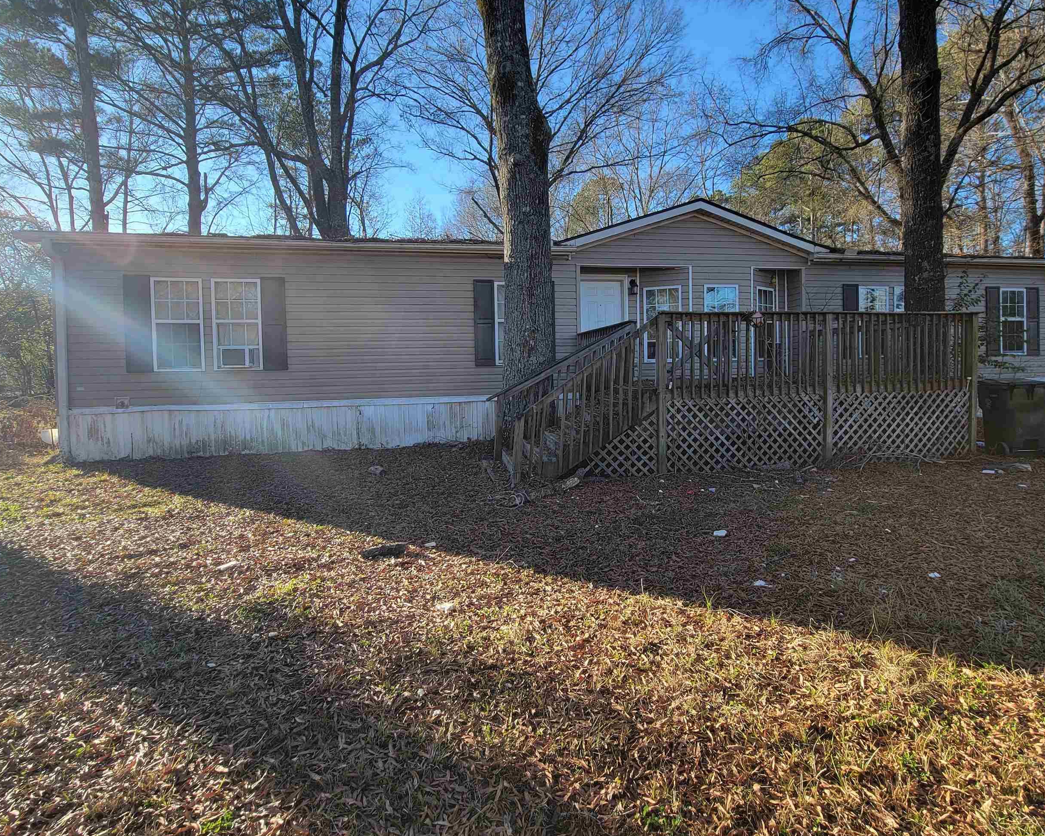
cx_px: 550
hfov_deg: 93.0
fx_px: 495
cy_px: 386
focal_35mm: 16
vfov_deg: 80.2
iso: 50
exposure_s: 1/450
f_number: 2.2
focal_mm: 2.2
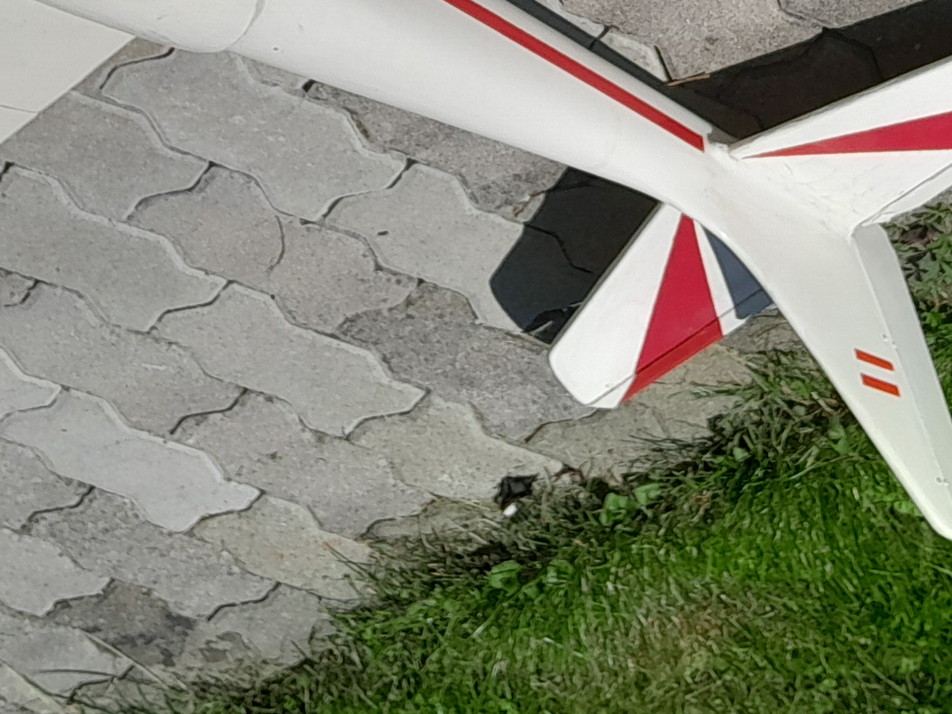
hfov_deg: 22.3
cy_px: -288
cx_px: 485
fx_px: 2420
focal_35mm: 88
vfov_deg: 15.7
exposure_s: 1/1527
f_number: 1.8
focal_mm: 3.98
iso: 40
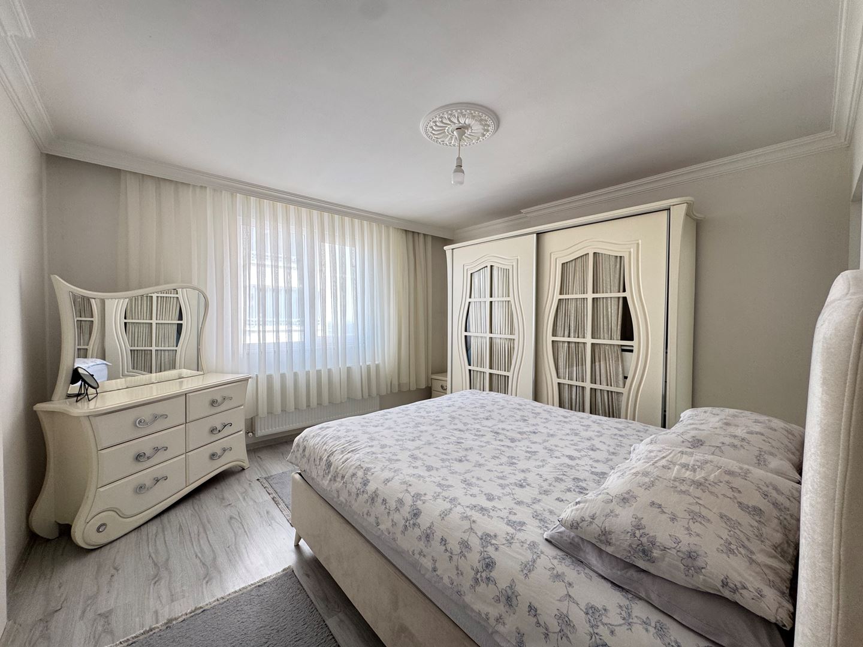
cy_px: 324
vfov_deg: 85.7
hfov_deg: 102.1
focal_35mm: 14
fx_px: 349
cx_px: 432
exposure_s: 1/99
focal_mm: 2.22
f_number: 2.2
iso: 125
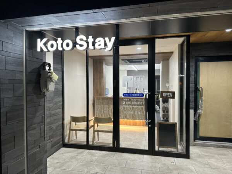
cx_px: 116
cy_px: 87
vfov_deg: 56.8
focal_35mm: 24
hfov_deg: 71.6
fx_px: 161
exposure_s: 1/60
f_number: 1.78
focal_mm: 6.86
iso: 125
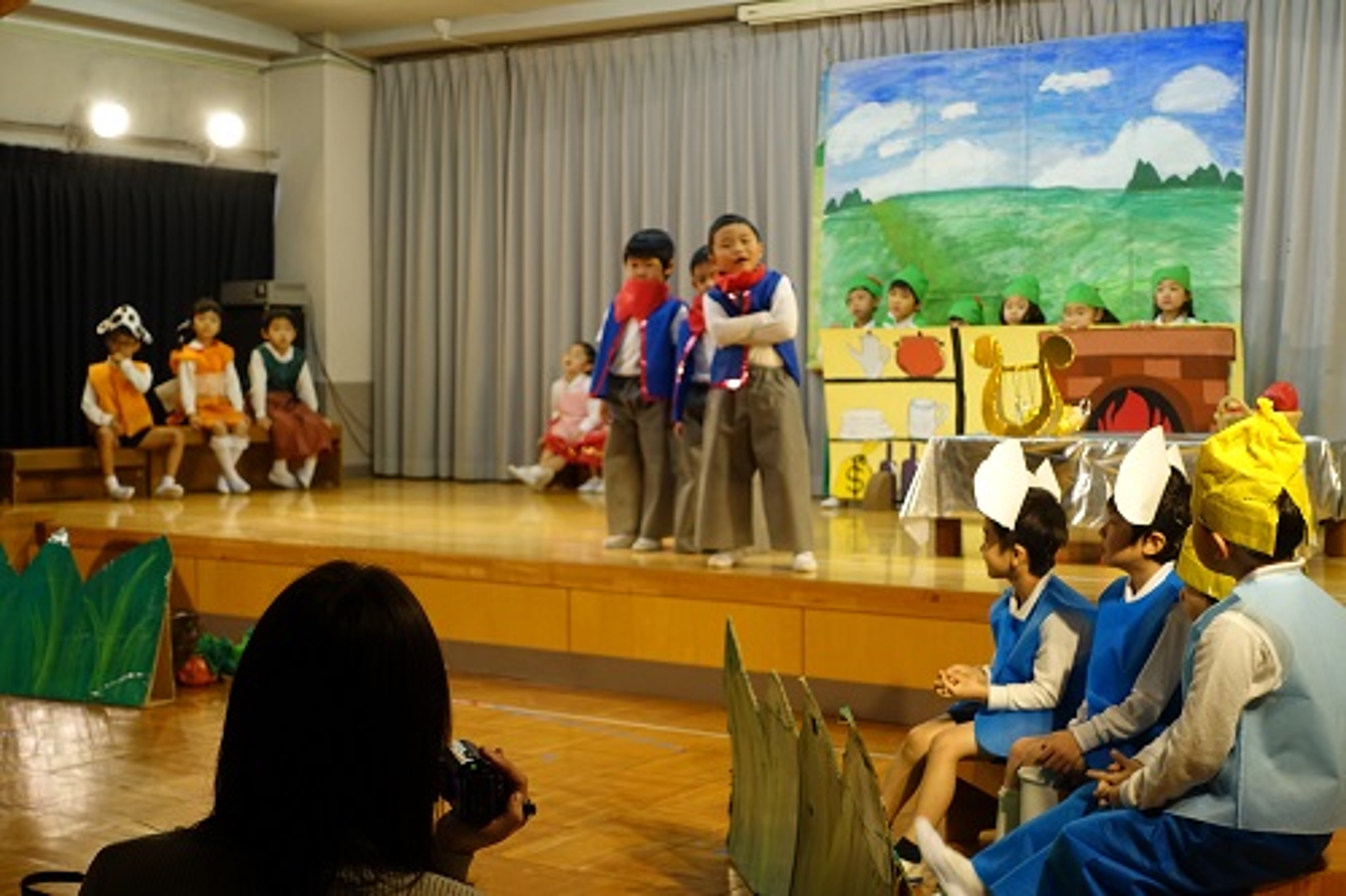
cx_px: 673
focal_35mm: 52
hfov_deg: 38.2
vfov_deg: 26.0
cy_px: 448
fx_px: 1943
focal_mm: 19.1
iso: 320
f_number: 2.8
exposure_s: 1/60
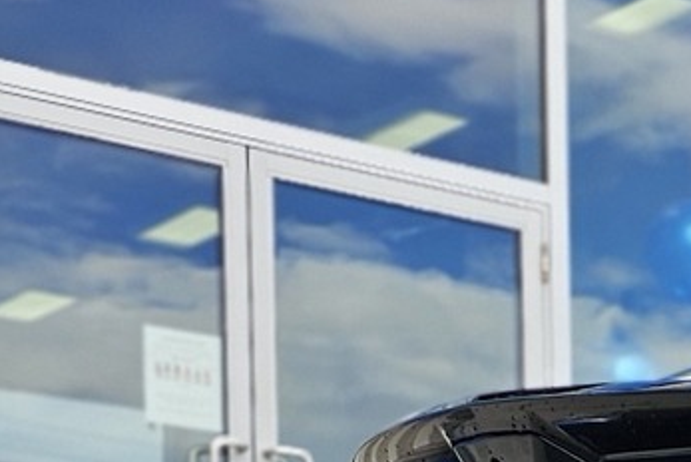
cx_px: 1525
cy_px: 1115
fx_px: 2709
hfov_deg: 12.3
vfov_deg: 8.8
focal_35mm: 141
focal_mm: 6.3
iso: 10
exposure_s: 1/369
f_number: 1.7
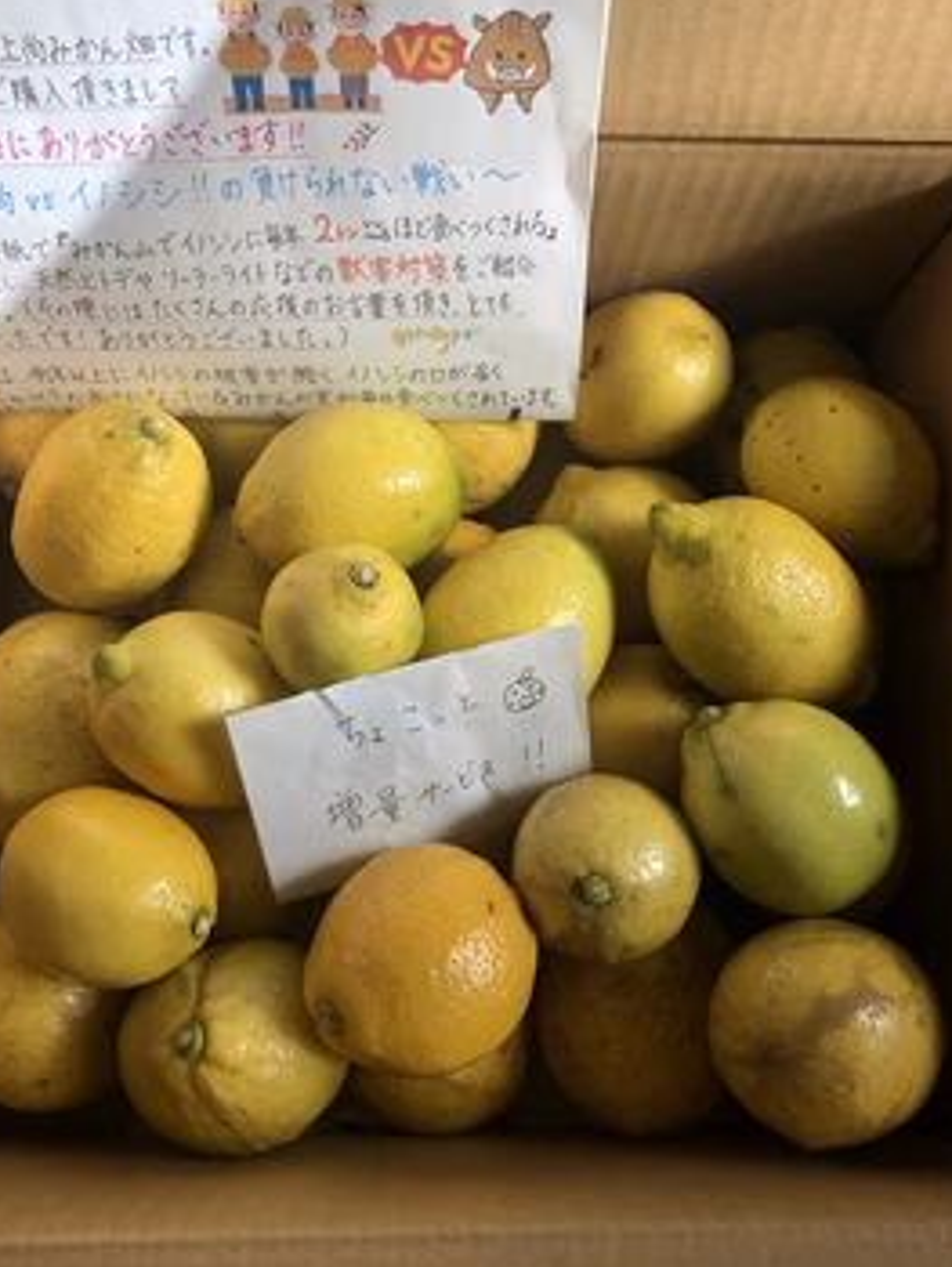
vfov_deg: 56.8
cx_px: 442
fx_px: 1172
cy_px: 644
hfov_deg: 44.2
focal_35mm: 32
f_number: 1.8
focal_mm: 3.99
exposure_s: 1/296
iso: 20
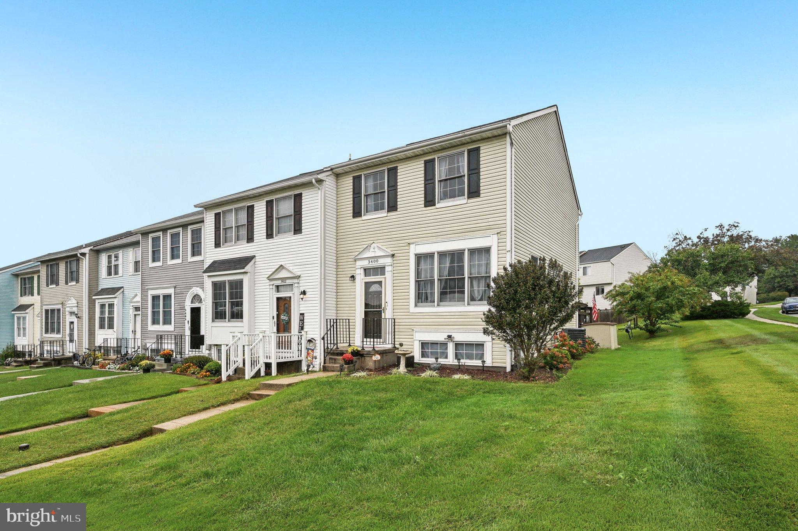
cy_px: 266
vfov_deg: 65.9
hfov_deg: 88.5
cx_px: 399
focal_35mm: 18
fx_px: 410
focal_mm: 18.5
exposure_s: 1/160
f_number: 8
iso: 100
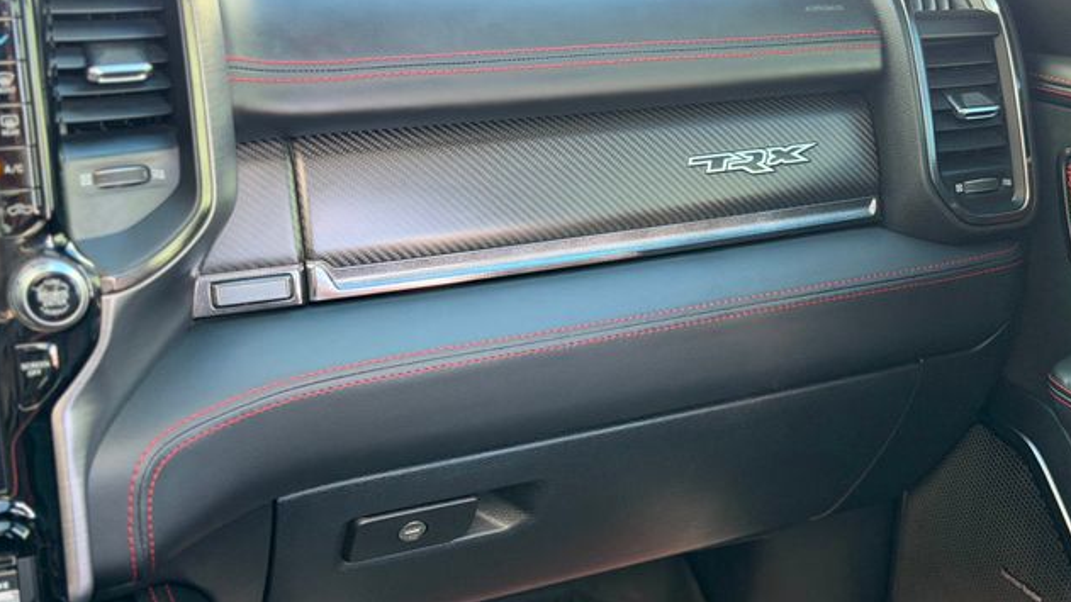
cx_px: 535
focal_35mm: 53
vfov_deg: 22.6
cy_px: 305
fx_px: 1505
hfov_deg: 39.2
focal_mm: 6.76
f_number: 1.78
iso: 250
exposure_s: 1/53
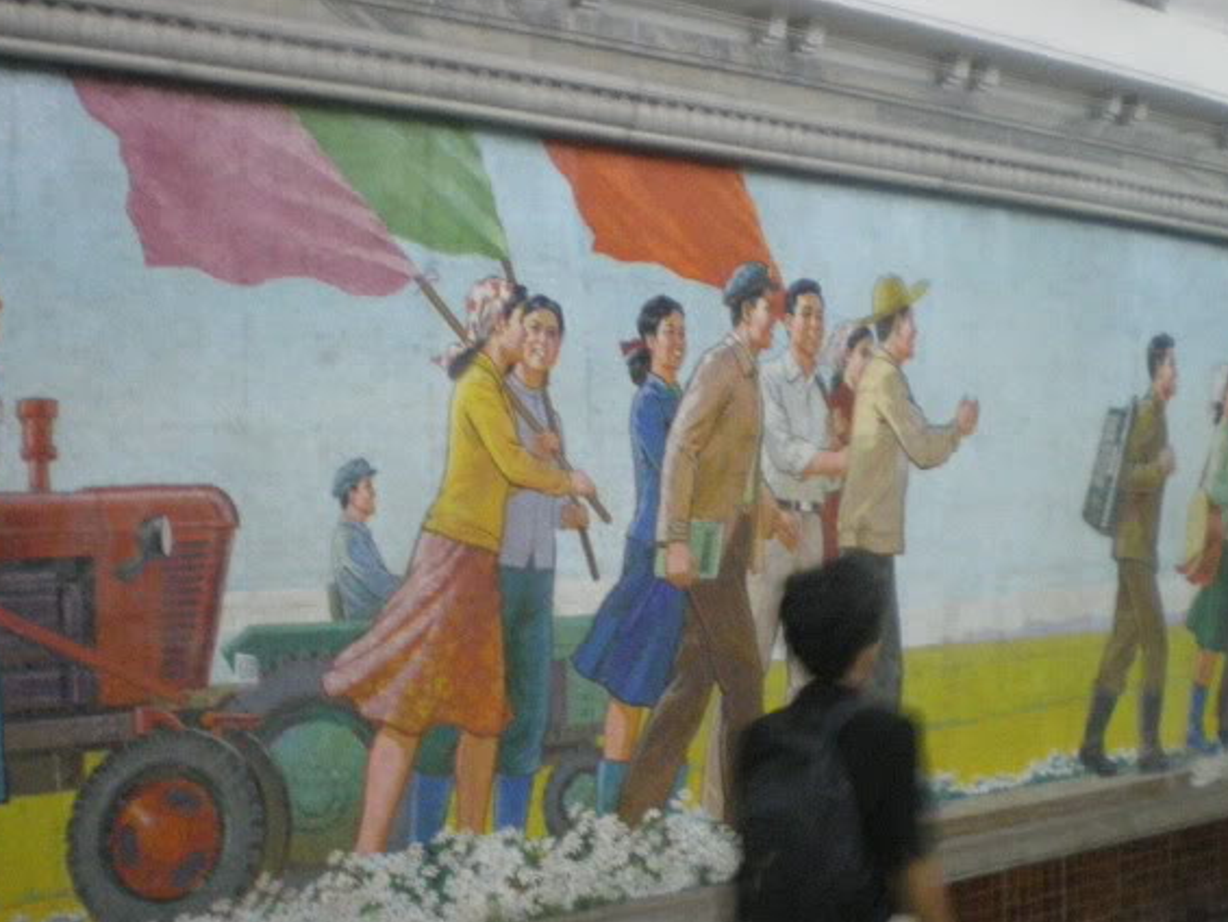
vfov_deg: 28.6
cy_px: 496
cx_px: 596
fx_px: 1810
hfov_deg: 37.5
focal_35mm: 51
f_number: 3.1
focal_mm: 6.3
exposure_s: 1/4
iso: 800
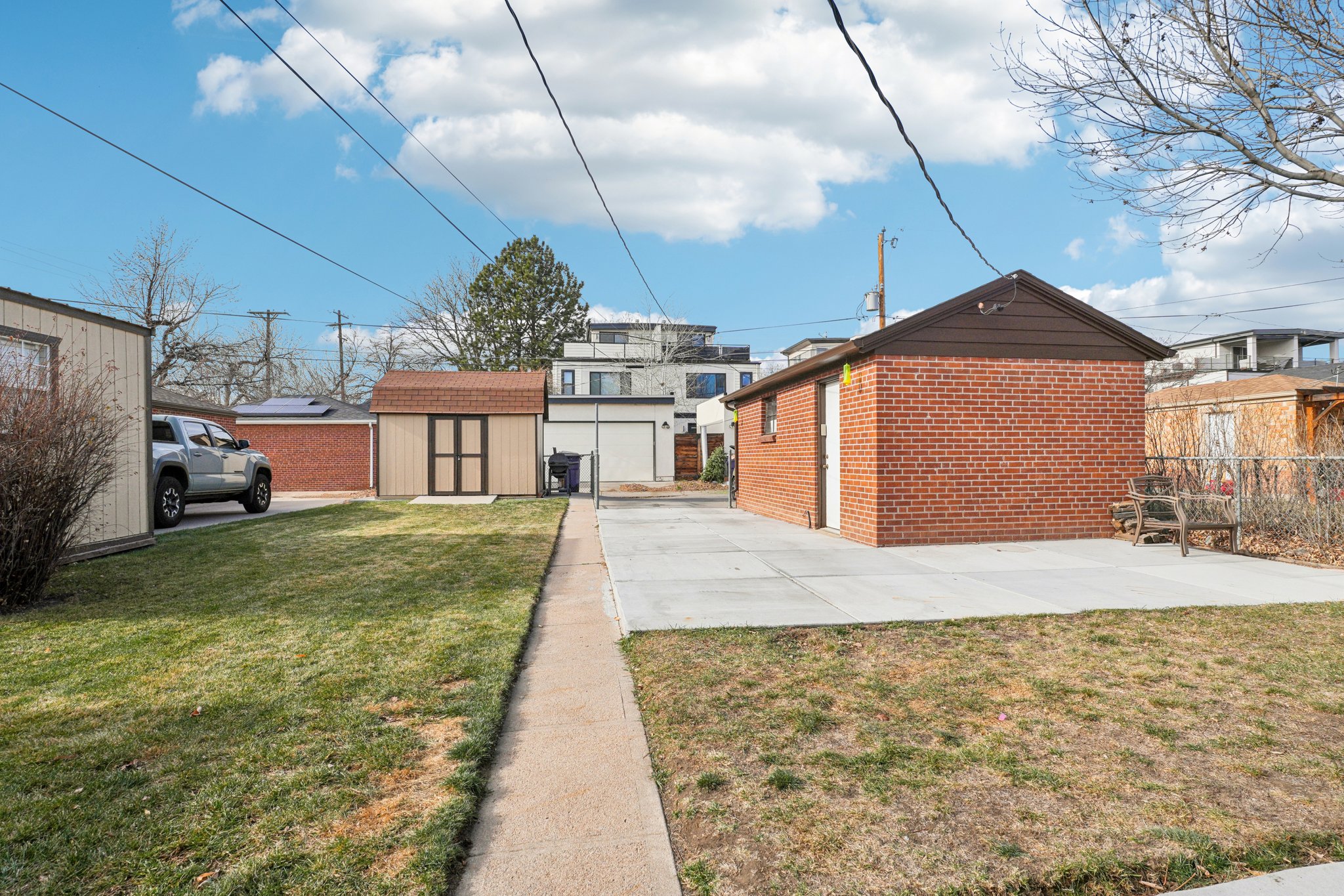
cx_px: 672
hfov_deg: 95.0
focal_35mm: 16
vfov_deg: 72.0
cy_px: 448
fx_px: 616
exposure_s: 1/350
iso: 100
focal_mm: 11
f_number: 8
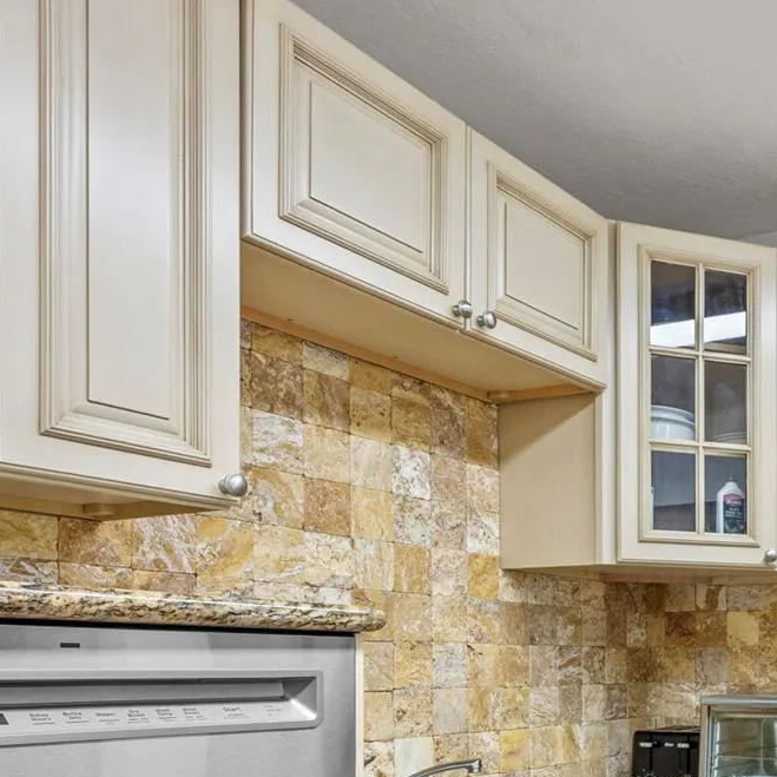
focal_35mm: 37
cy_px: 666
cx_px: 836
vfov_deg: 42.1
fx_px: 940
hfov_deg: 38.1
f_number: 8
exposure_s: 1/10
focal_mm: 14
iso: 400
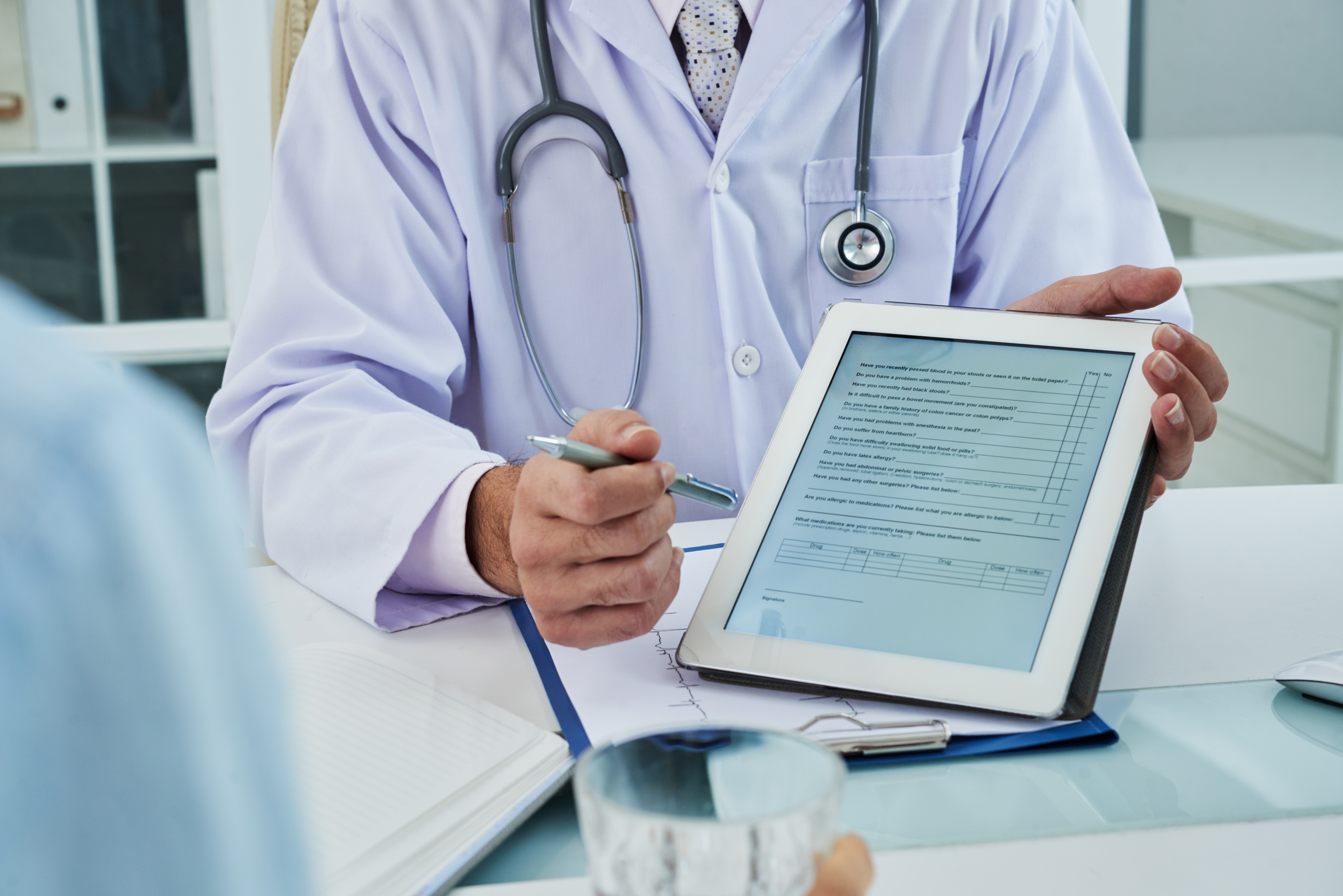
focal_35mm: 60
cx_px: 672
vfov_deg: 22.6
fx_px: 2239
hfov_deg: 33.4
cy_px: 448
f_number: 8
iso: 500
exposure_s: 1/40
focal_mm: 60
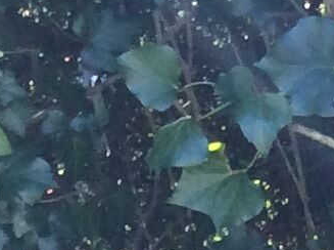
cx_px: 877
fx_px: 2446
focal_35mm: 254
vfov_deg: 5.3
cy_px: 912
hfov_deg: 7.2
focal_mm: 3.3
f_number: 2.4
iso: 40
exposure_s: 1/100
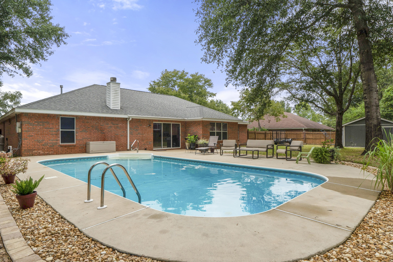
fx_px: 196
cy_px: 131
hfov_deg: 90.0
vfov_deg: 67.4
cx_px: 196
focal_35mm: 18
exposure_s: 1/50
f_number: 8
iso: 320
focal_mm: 12
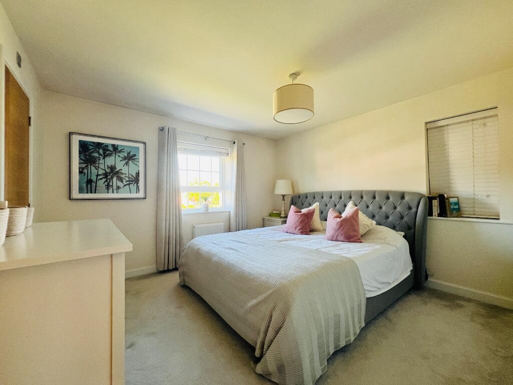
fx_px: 193
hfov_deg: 106.2
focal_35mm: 13
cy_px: 192
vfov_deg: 89.9
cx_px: 256
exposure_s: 1/99
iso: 160
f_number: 1.8
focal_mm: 1.57
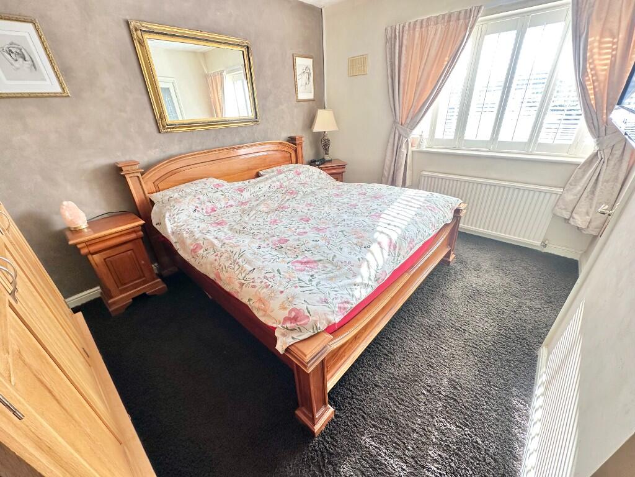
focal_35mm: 14
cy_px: 238
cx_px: 318
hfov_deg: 102.1
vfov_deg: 85.7
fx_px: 257
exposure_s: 1/99
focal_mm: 2.22
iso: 125
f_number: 2.2
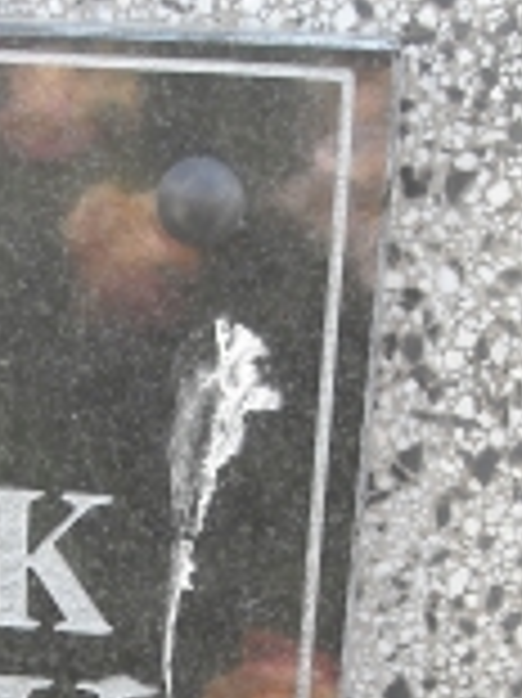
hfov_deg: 13.0
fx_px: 2275
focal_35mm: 113
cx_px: 27
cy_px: 642
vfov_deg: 17.2
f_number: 2.8
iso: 64
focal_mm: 5.7
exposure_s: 1/176
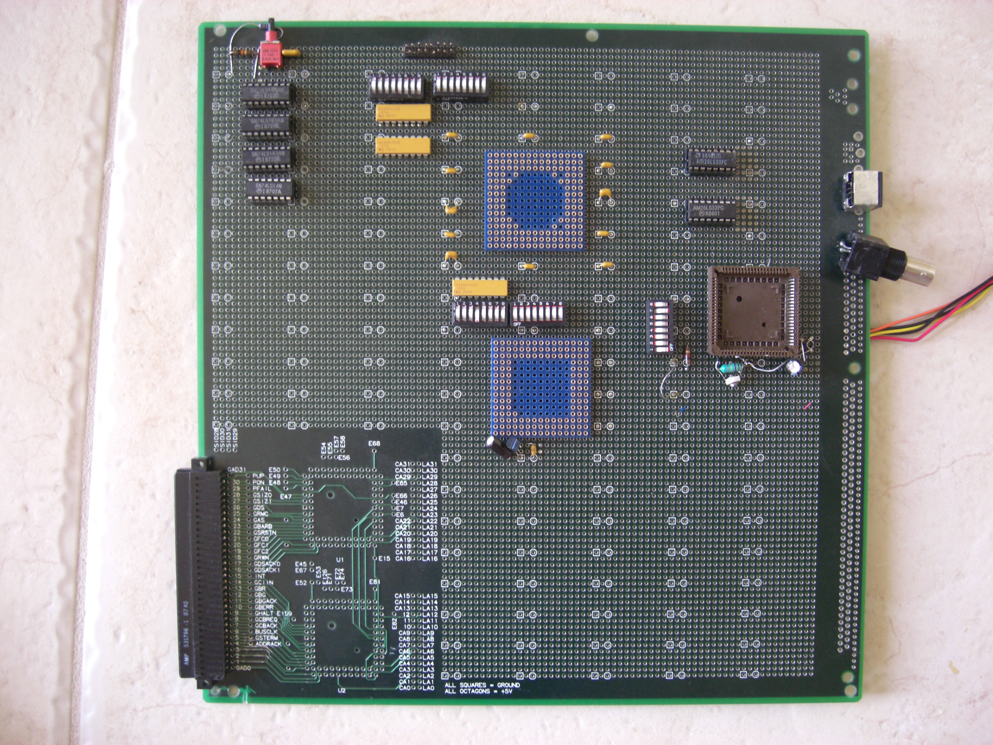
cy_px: 372
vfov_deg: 37.7
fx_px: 1090
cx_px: 496
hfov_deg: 49.0
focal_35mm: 38
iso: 200
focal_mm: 7.9
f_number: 2.8
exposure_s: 1/13
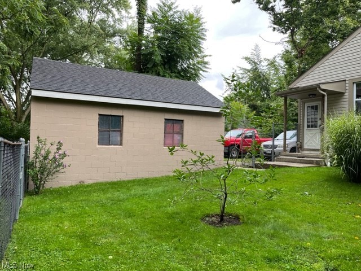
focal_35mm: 26
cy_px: 136
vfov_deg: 53.1
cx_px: 180
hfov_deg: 67.3
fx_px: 271
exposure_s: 1/243
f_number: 1.6
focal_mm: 5.1
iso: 40
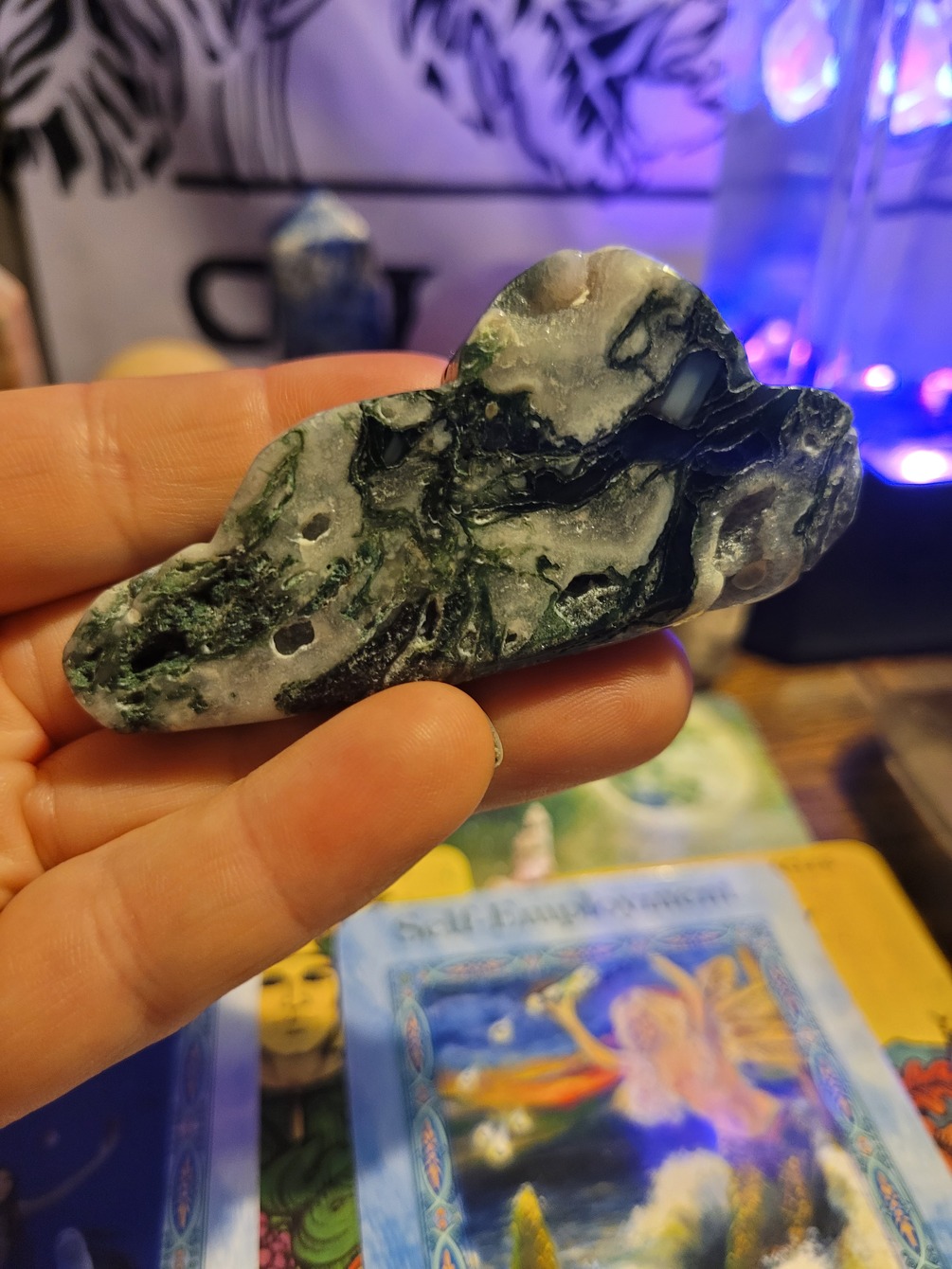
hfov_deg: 53.1
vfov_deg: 67.3
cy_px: 634
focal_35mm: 26
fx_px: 953
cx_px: 476
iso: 500
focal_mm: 5.4
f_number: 1.8
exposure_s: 1/40
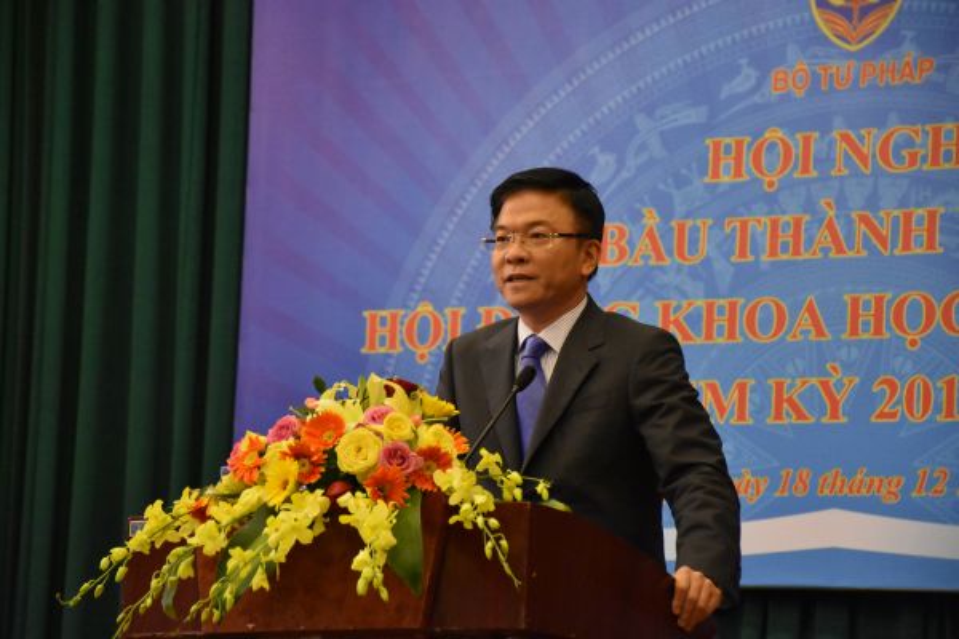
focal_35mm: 158
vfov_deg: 8.7
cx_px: 480
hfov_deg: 13.0
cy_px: 320
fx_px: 4195
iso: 6400
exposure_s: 1/60
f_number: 5.6
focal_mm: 105
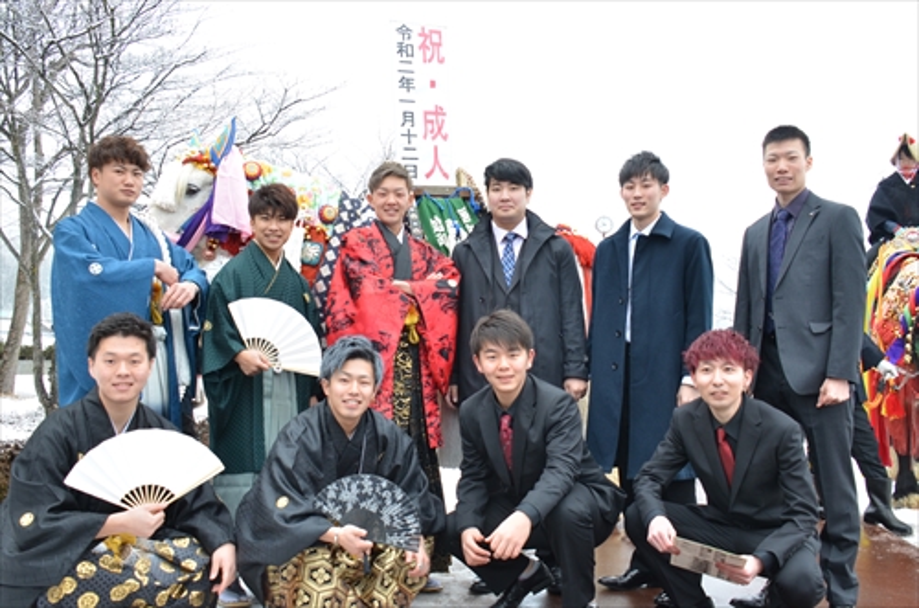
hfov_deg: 57.3
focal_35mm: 33
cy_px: 304
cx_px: 460
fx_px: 841
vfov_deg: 39.8
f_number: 5.6
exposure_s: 1/250
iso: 450
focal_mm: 22
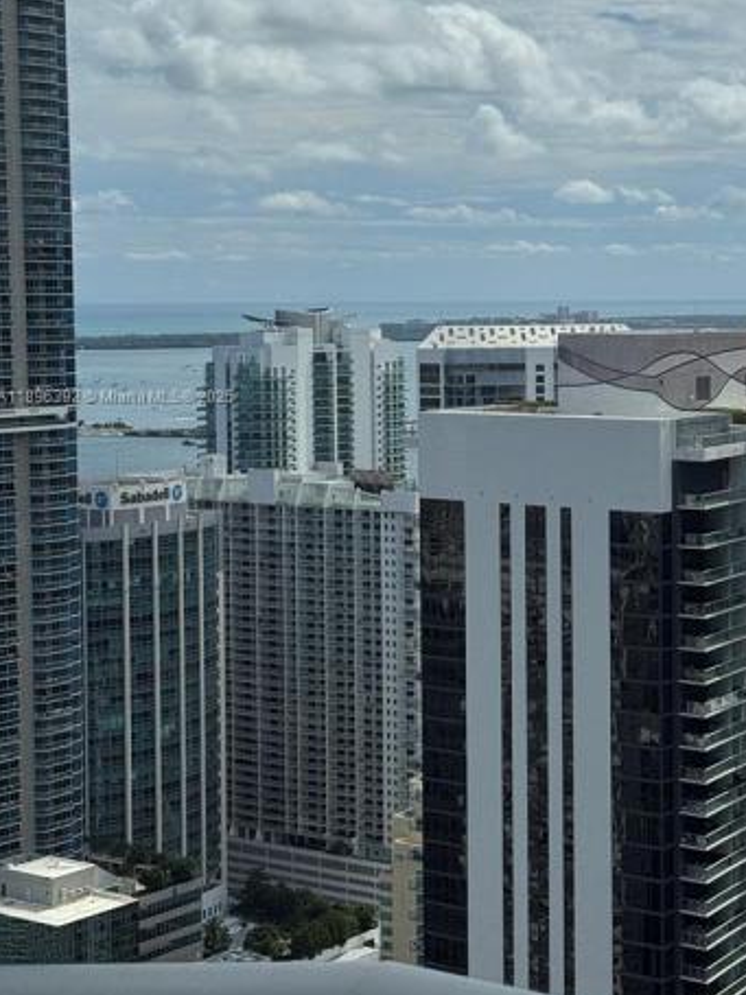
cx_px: 584
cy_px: 398
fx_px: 2185
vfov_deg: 25.6
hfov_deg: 19.2
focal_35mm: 76
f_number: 1.78
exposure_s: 1/15385
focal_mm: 6.76
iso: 64
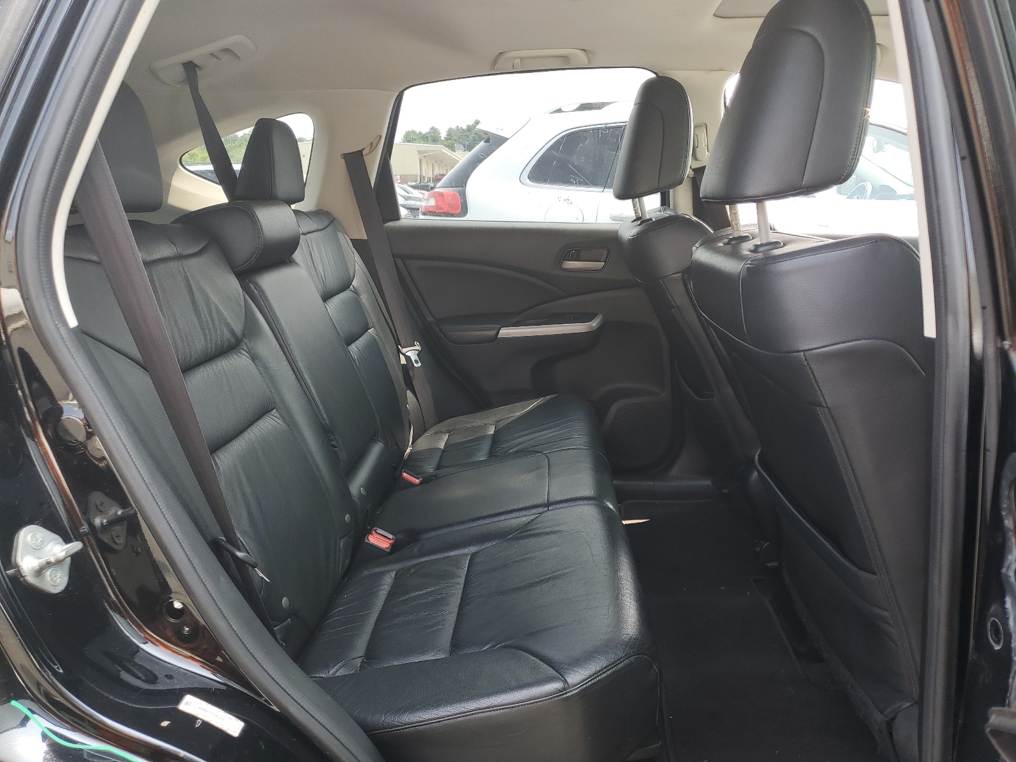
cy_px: 381
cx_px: 508
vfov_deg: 53.1
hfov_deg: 67.3
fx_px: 763
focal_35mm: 26
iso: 50
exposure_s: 1/256
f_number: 1.5
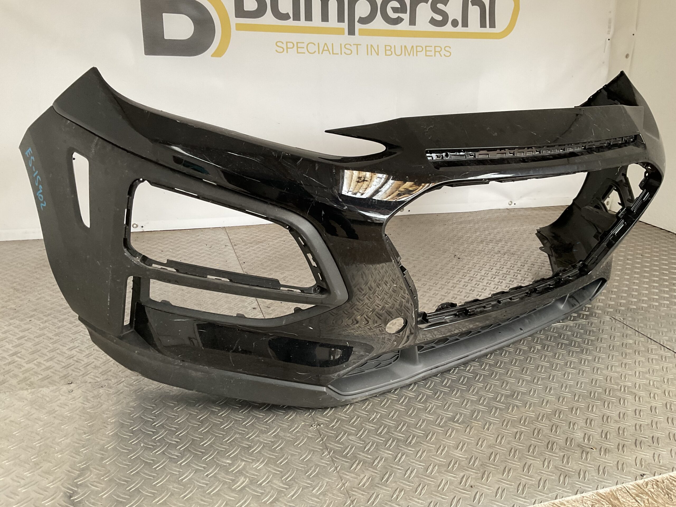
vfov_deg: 48.2
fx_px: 566
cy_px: 254
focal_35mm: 29
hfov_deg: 61.7
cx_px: 338
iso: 100
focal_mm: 3
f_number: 1.8
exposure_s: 1/60
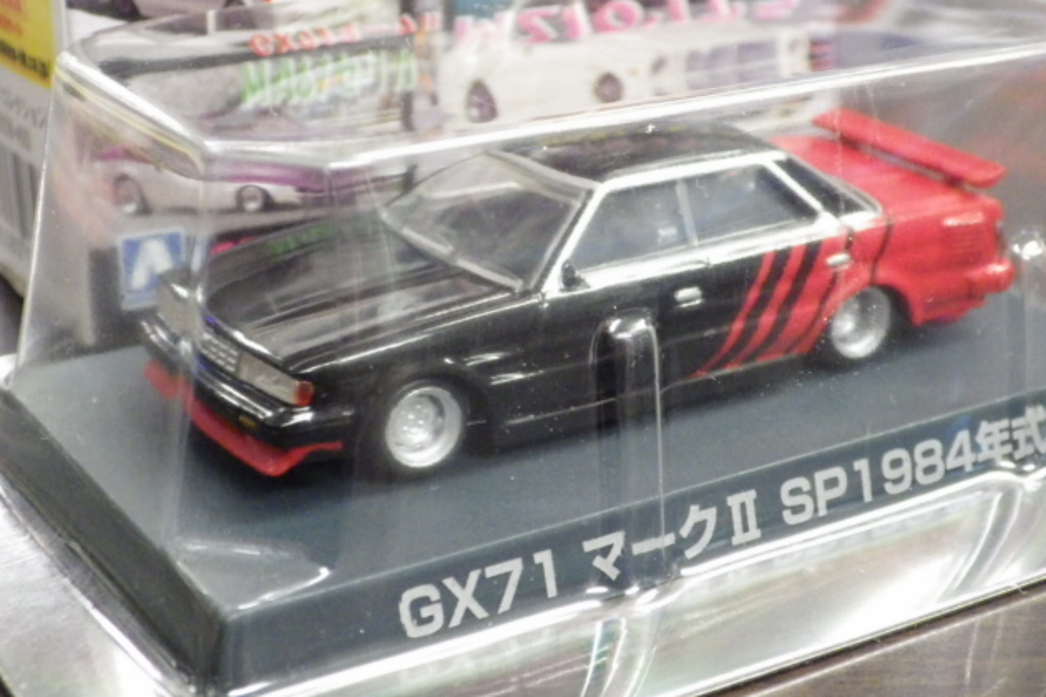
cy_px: 310
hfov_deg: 27.0
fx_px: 2179
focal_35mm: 75
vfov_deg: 18.2
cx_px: 528
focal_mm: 12.8
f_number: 4.2
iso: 1250
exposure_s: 1/25
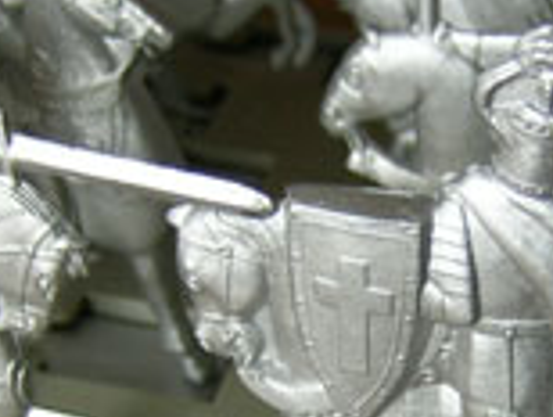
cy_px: 259
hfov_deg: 22.4
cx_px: 377
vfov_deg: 17.0
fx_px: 1392
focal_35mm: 87
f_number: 2.8
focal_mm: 5.8
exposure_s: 1/25.2
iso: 50
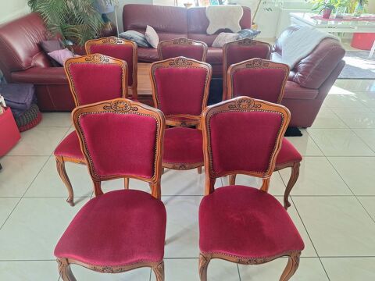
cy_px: 140
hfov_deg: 73.9
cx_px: 188
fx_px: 249
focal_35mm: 23
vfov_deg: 58.9
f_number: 1.8
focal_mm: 5.54
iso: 80
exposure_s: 1/50
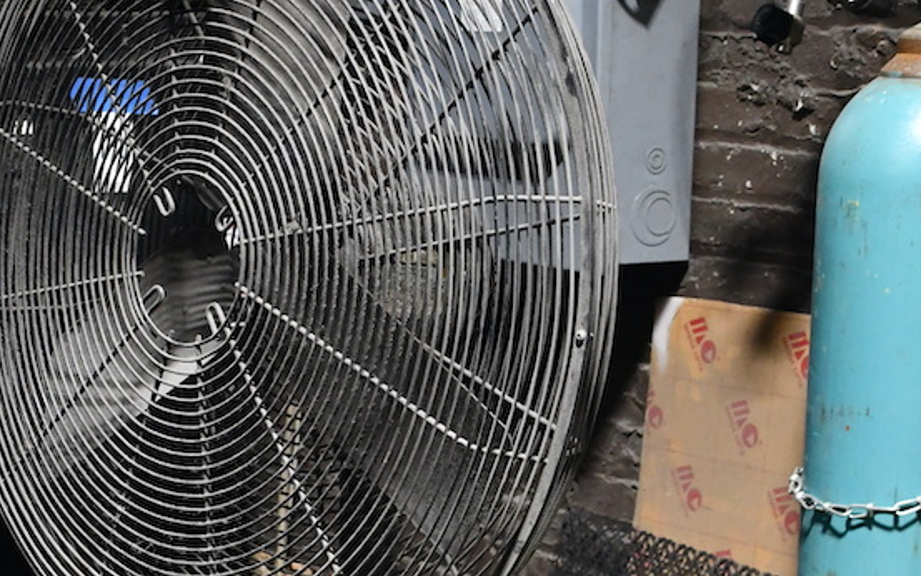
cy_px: 664
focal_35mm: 99
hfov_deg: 20.9
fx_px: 2486
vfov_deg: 12.9
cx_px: 321
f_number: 4.2
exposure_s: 1/80
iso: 3200
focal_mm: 28
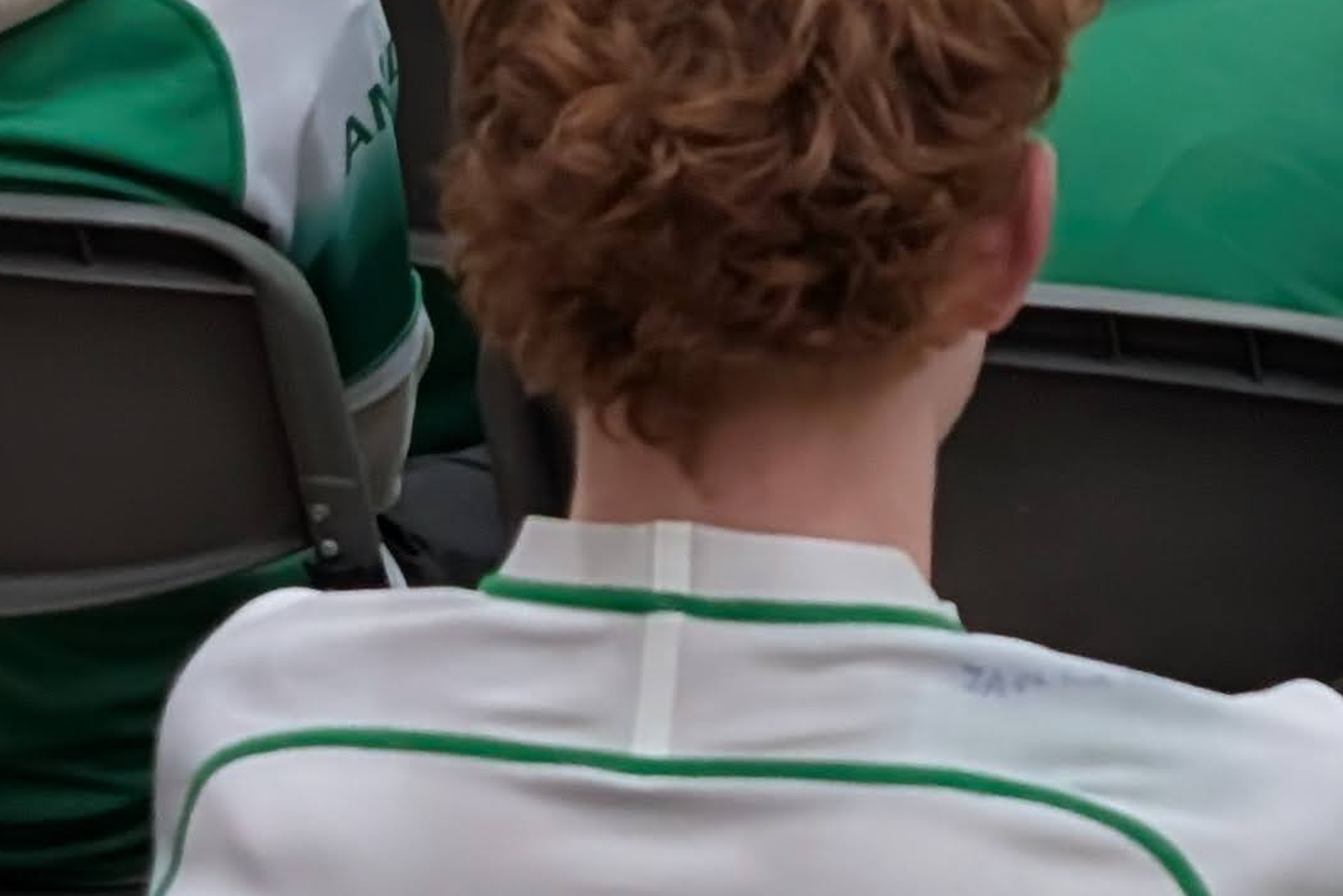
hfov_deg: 10.4
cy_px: -1051
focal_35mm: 197
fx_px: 7350
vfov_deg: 6.7
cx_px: 1029
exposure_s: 1/211
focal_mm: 6.9
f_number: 1.68
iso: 262
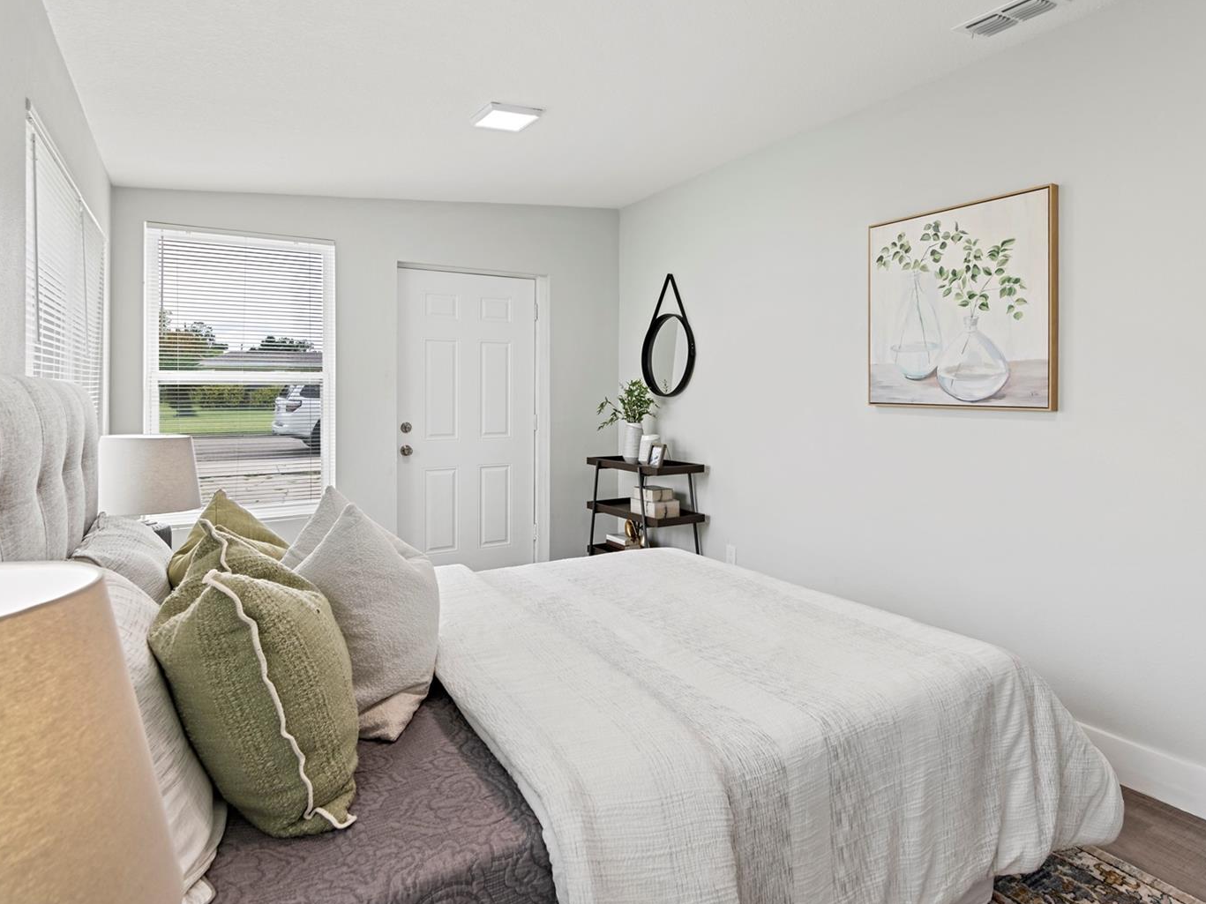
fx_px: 647
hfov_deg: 85.9
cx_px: 639
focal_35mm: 19
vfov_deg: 69.9
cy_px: 461
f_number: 8
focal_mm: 11
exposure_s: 1/5
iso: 200
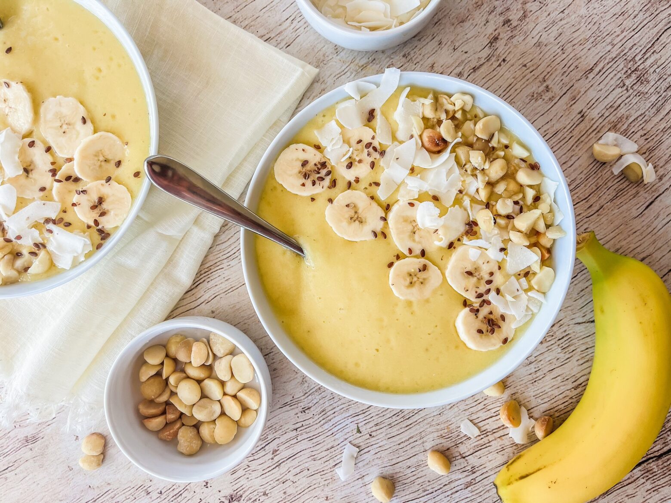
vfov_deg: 53.1
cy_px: 252
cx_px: 336
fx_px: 504
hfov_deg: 67.3
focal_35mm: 26
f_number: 1.6
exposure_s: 1/420
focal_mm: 5.1
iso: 50
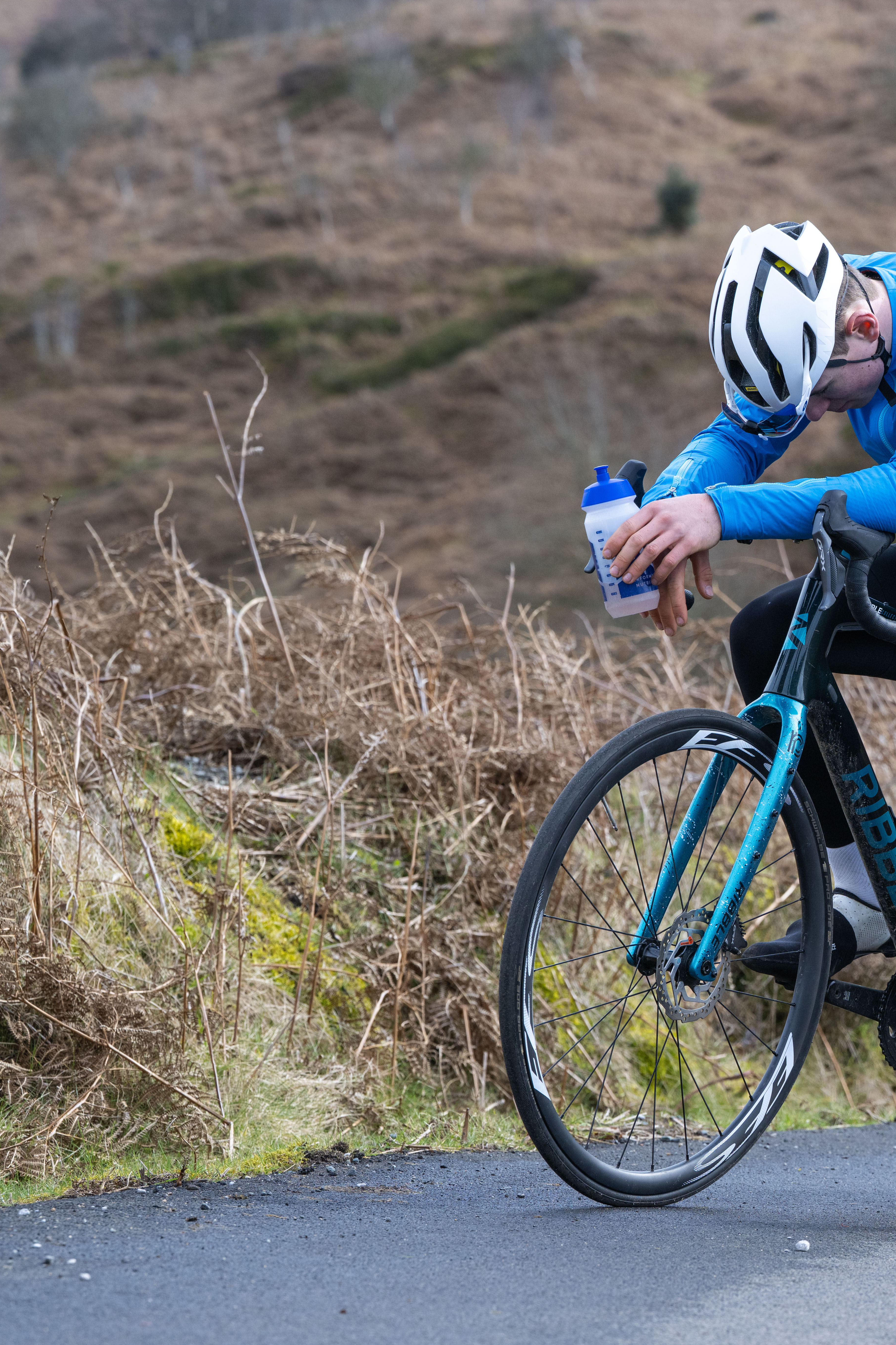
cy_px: 674
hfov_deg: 8.2
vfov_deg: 12.4
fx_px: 6197
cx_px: 823
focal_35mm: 166
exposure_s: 1/800
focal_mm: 110
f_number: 5.6
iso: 400
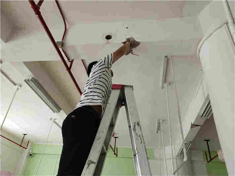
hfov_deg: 60.0
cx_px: 118
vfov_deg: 46.8
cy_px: 88
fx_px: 204
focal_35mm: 30
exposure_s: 1/33.3
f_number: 1.8
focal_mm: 3.95
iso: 368
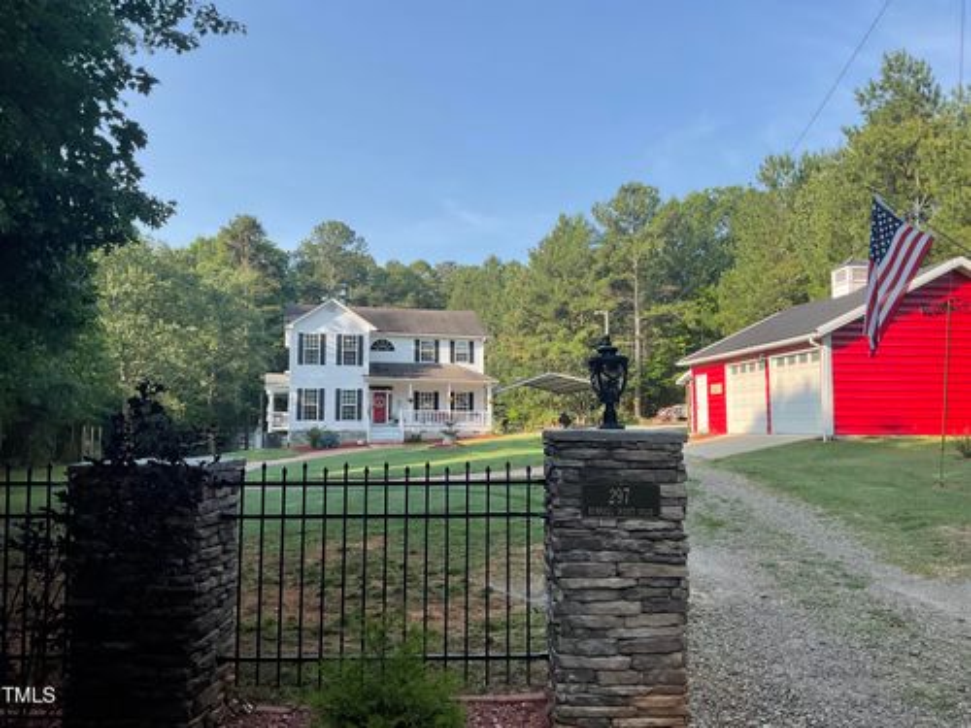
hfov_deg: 61.7
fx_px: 813
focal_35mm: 29
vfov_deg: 48.2
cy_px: 364
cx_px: 486
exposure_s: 1/869
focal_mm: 3
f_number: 1.8
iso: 16
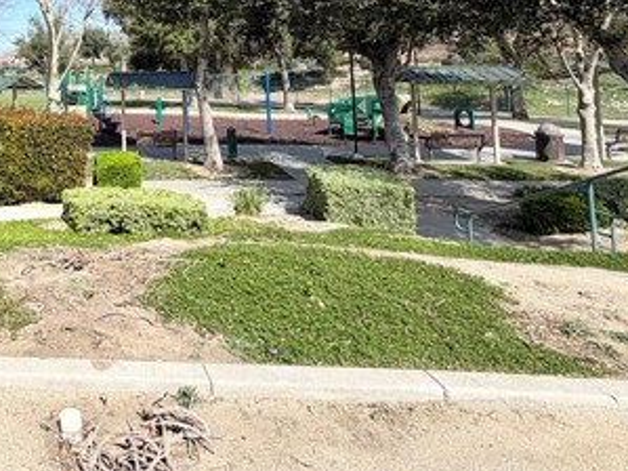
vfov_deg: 42.2
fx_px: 544
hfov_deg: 51.1
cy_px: 32
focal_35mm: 30
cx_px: 34
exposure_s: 1/830
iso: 20
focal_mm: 2.22
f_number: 2.2
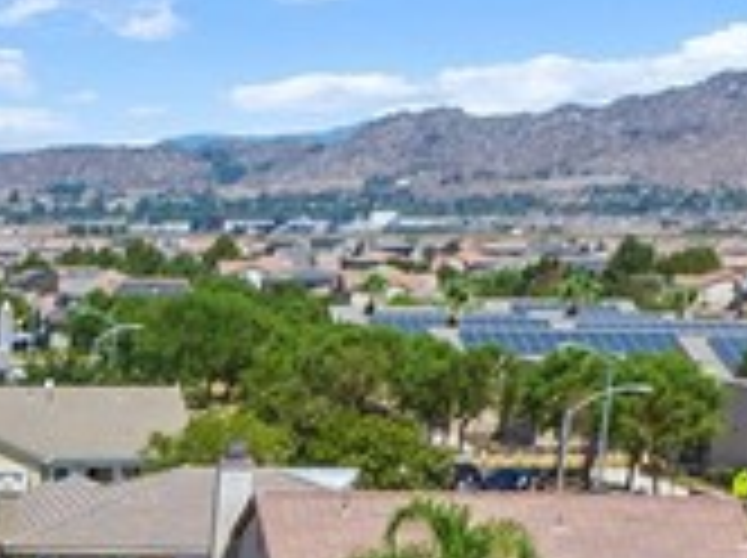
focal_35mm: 148
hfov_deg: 12.0
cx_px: -693
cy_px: 1616
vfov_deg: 8.5
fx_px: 3189
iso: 110
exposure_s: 1/240
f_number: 2.8
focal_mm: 12.29
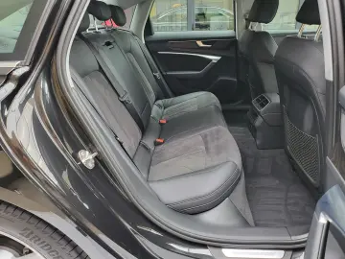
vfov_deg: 56.8
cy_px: 130
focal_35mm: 24
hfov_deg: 71.6
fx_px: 239
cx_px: 172
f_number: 1.8
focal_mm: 5
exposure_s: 1/100
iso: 320
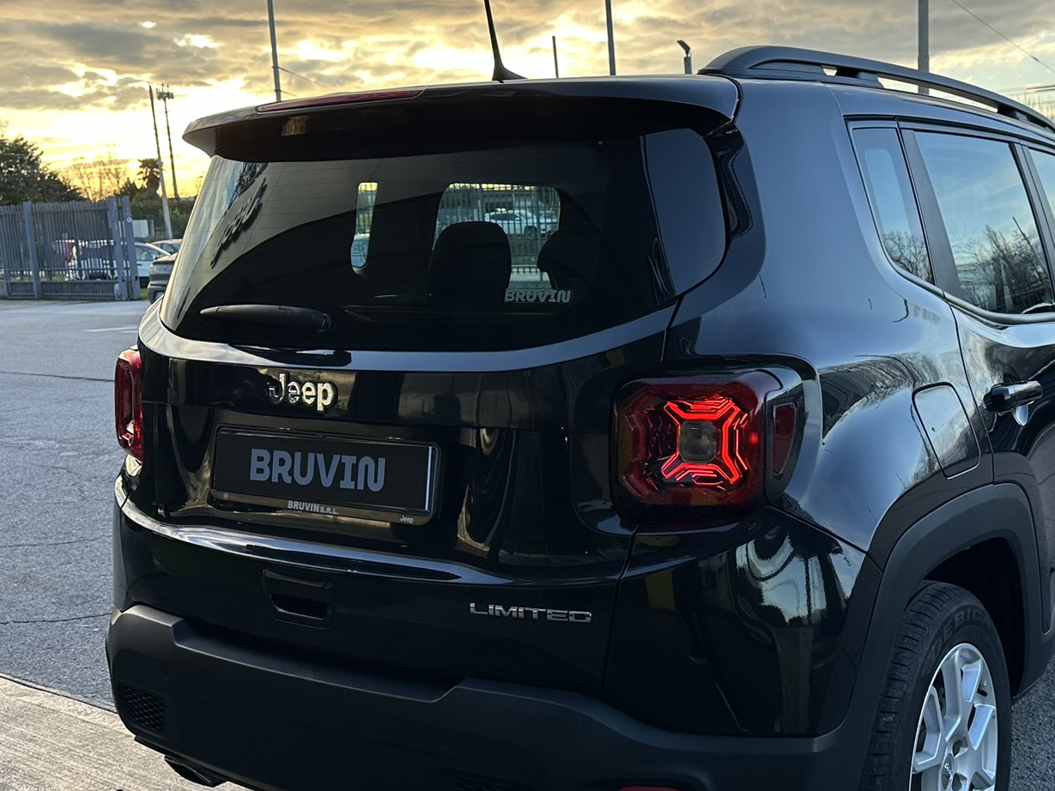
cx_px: 703
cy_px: 407
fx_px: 1219
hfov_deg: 46.1
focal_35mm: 40
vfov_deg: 36.0
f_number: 1.78
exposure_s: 1/709
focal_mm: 6.86
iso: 80
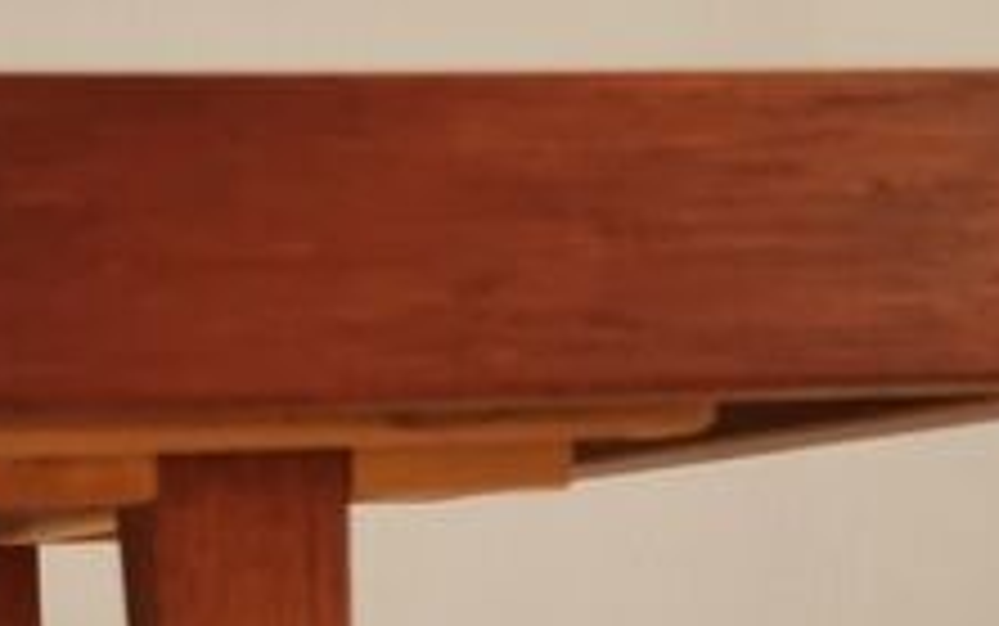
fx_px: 2697
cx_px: 230
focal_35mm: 99
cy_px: 1108
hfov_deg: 20.8
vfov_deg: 12.2
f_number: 1.8
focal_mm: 5.58
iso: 160
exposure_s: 1/100
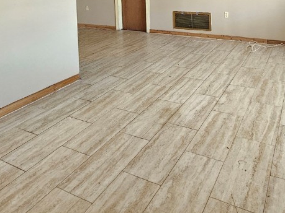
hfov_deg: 60.4
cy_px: -24
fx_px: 239
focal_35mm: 29
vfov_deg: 39.2
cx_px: 186
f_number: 2.2
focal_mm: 2.2
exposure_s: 1/30
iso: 320
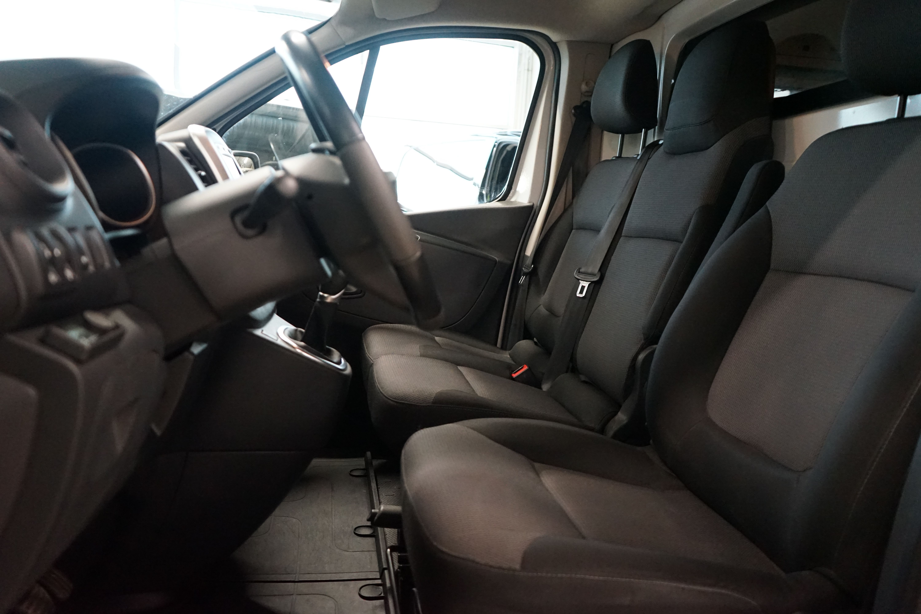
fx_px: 716
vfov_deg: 46.4
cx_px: 460
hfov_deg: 65.5
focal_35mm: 28
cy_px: 307
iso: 6400
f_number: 3.5
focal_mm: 28
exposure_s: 1/160
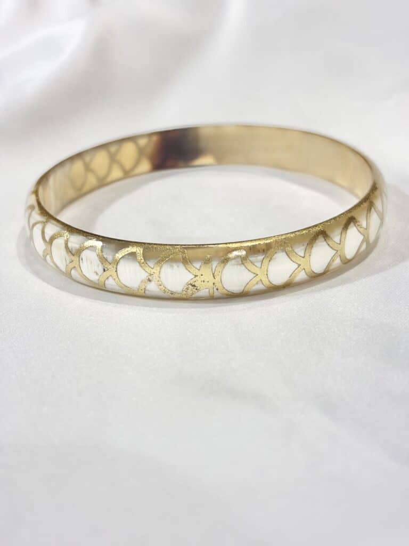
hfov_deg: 28.0
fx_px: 819
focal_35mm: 52
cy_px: 273
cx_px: 204
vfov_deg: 36.8
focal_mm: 5.96
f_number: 1.6
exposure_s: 1/205
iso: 32
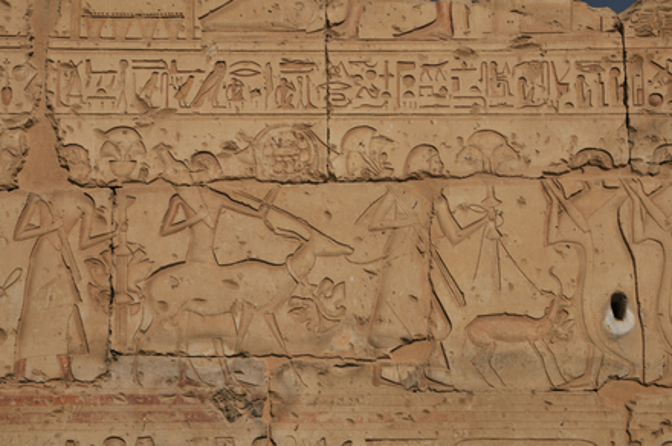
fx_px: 839
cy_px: 223
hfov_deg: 43.7
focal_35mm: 45
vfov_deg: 29.8
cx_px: 336
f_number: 16
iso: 200
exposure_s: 1/1000
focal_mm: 30
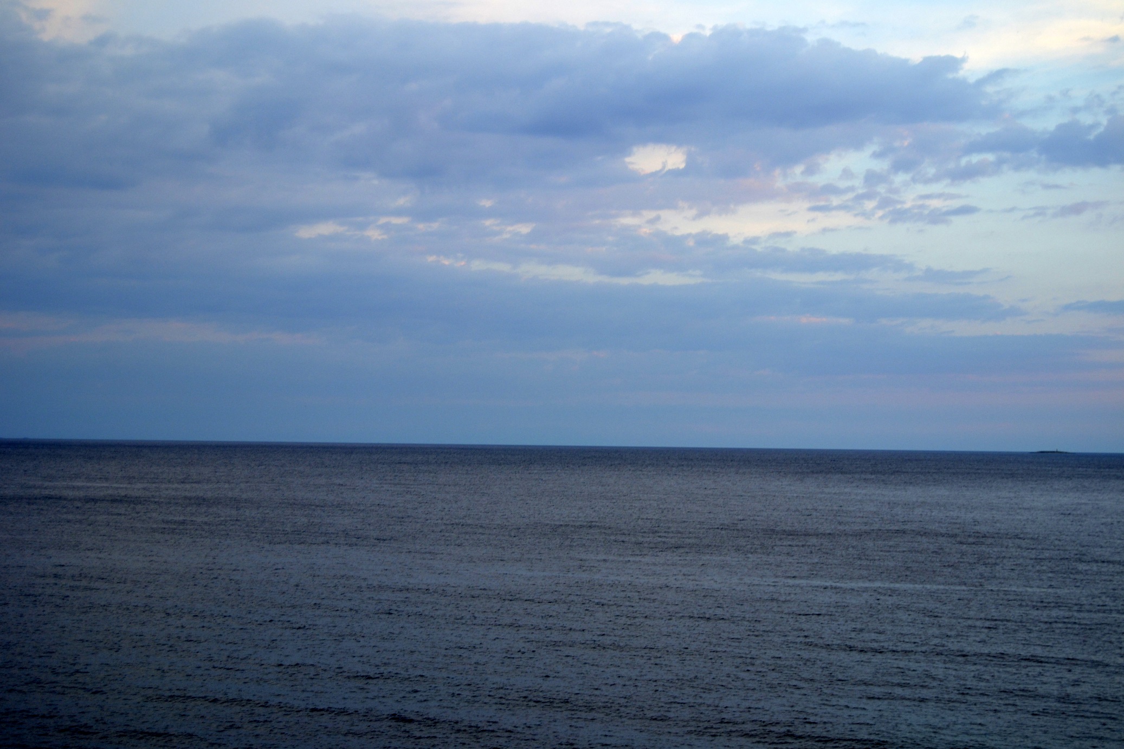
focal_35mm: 63
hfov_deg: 31.9
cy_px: 374
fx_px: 1967
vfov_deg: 21.6
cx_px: 562
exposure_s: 1/80
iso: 400
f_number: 5
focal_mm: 42
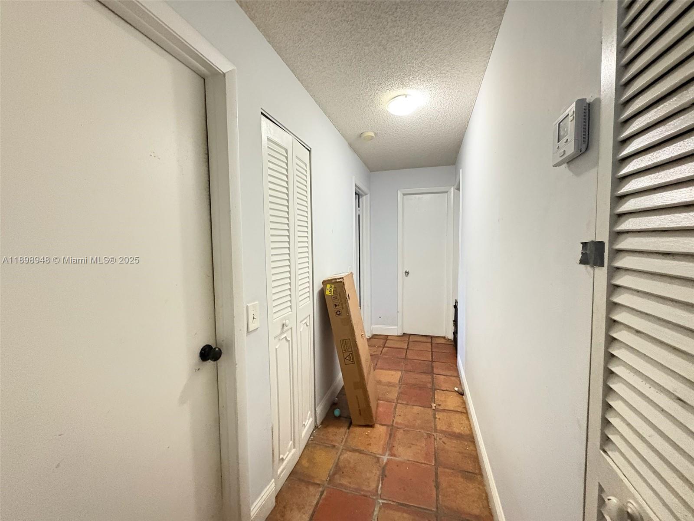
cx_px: 347
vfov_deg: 85.7
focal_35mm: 14
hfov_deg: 102.1
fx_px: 281
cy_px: 260
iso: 1600
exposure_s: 1/30
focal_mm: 2.22
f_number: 2.2
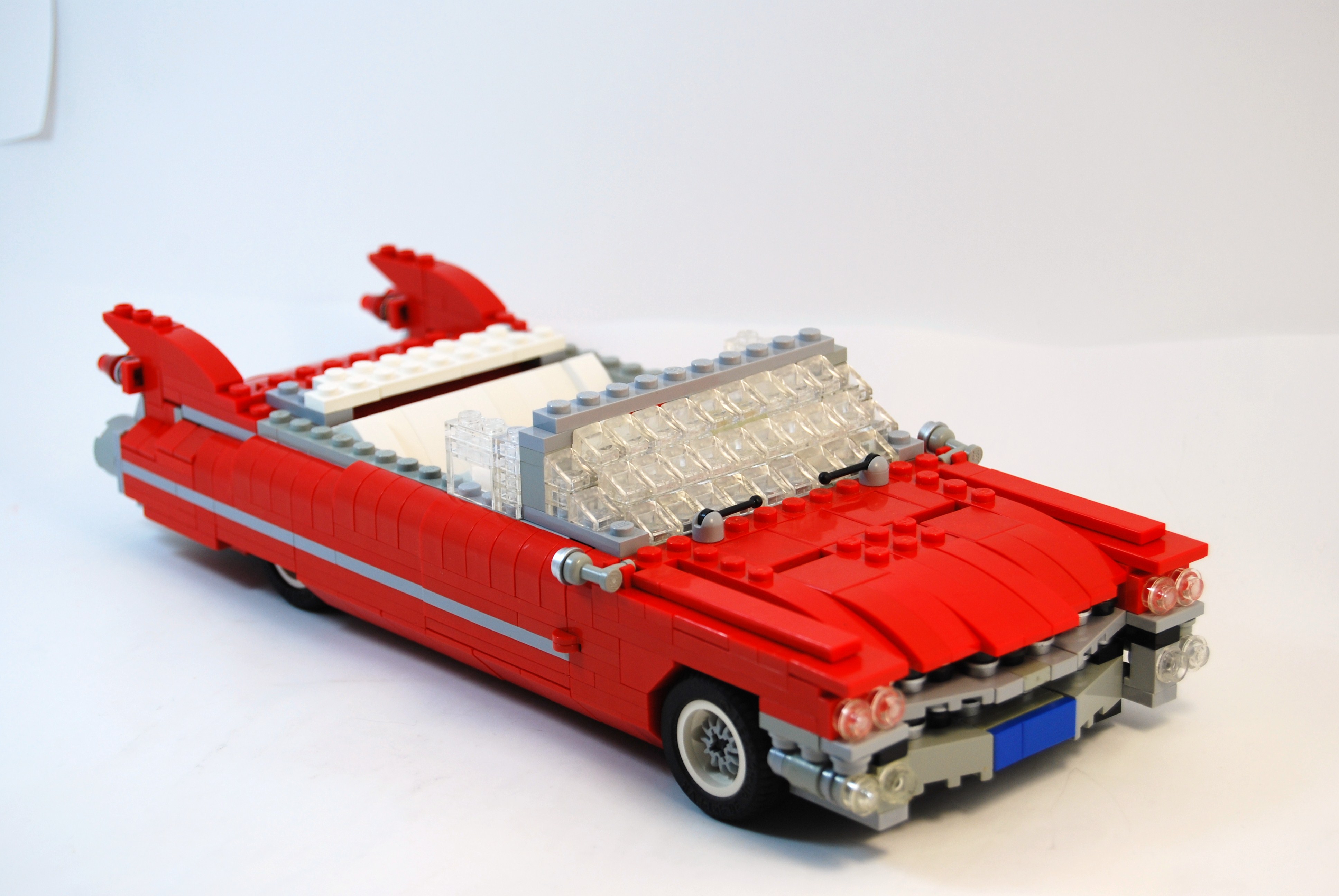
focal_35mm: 82
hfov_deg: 24.6
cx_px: 670
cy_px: 448
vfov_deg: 16.6
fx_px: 3072
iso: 160
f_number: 5.6
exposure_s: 1/125
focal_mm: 55
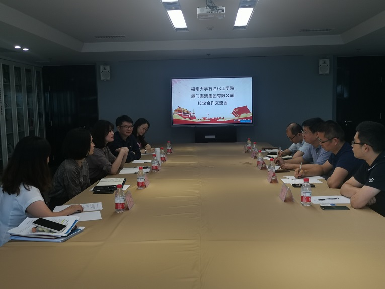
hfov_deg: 49.0
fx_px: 422
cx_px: 192
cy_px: 144
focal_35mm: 38
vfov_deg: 37.7
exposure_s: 1/100
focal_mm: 5.58
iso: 64
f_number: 1.8
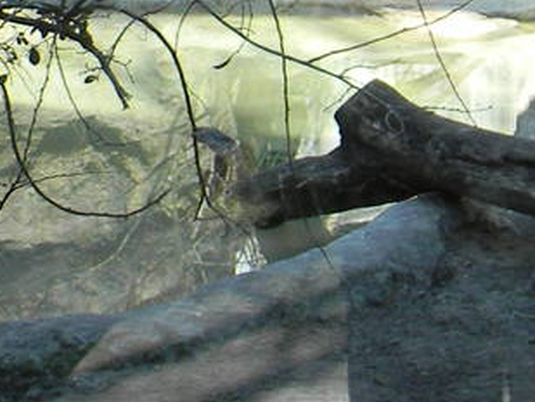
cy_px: -28
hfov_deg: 13.5
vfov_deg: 10.1
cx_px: 487
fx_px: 2242
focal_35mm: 145
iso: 80
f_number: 3.5
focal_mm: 5
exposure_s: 1/154
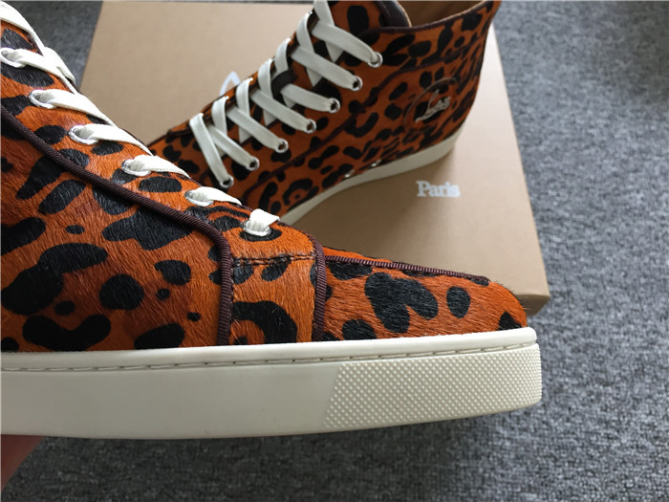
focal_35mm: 29
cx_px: 334
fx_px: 560
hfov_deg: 61.7
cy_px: 251
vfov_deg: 48.2
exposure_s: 1/33
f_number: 2.2
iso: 100
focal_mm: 4.15
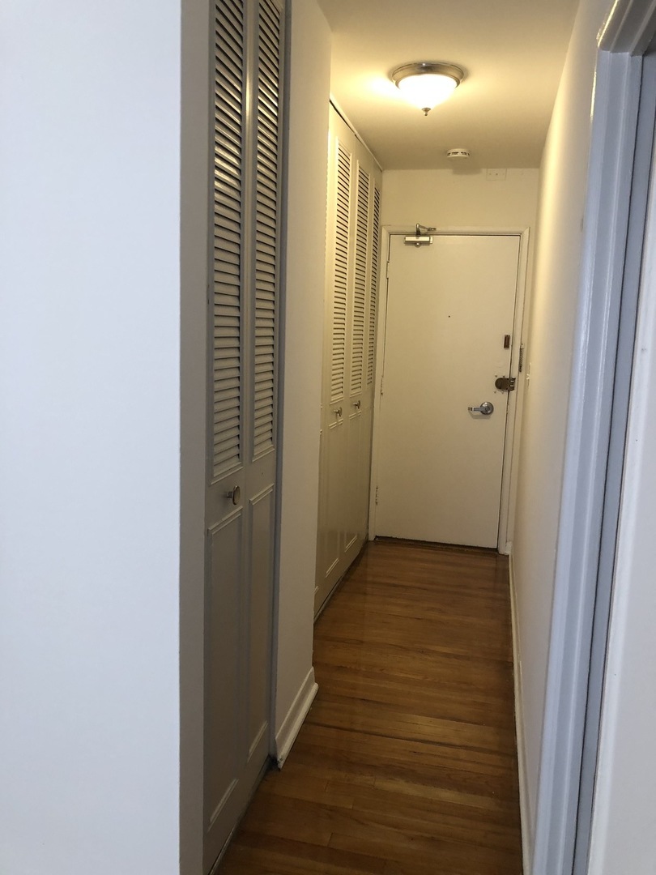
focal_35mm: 28
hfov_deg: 49.7
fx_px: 707
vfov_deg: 63.4
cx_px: 328
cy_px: 438
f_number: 1.8
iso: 50
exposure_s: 1/17
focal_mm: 3.99
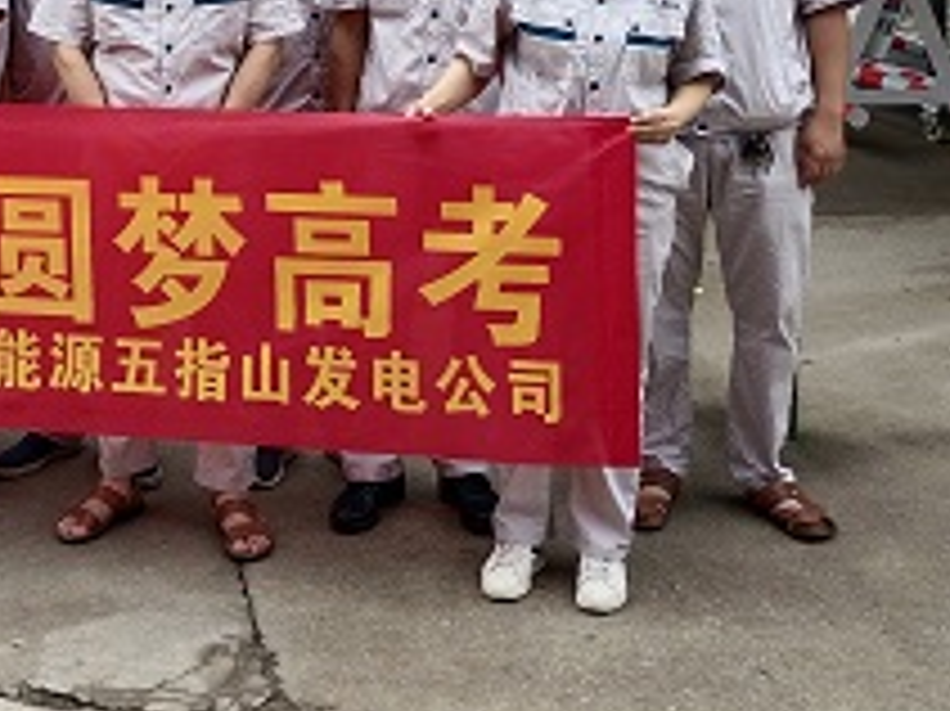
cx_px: 144
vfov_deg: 19.9
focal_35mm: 71
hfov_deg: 26.7
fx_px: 1947
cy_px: -45
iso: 127
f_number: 1.89
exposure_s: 1/100
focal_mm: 4.71
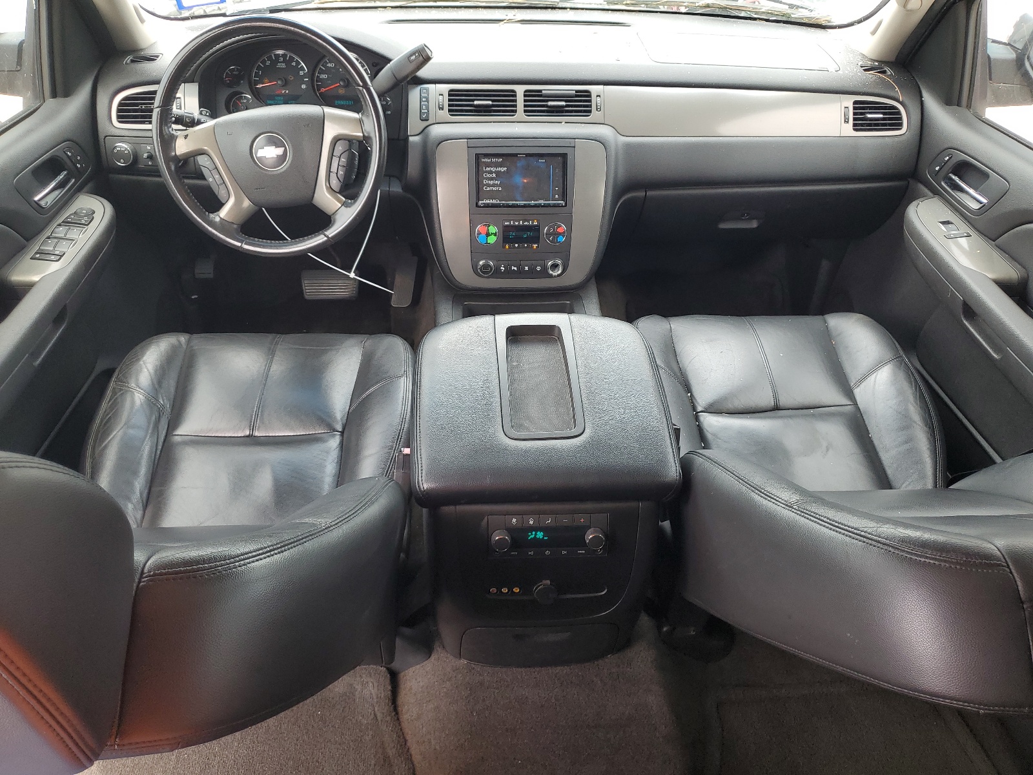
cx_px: 516
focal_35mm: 26
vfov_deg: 53.1
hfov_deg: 67.3
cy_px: 388
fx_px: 776
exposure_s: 1/135
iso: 50
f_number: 1.5
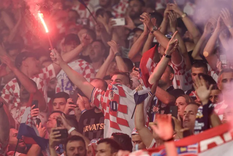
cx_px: 116
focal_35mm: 400
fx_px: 2589
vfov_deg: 3.4
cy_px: 78
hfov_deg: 5.2
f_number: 4
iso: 3200
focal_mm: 400
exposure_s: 1/1600
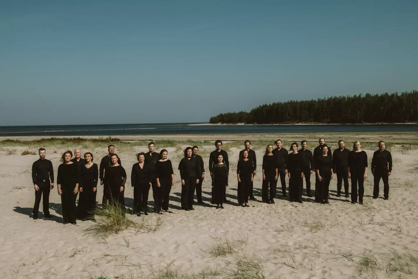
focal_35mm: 38
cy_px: 140
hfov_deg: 50.7
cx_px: 209
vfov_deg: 35.1
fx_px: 441
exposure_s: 1/800
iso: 31
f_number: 7.1
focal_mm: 38
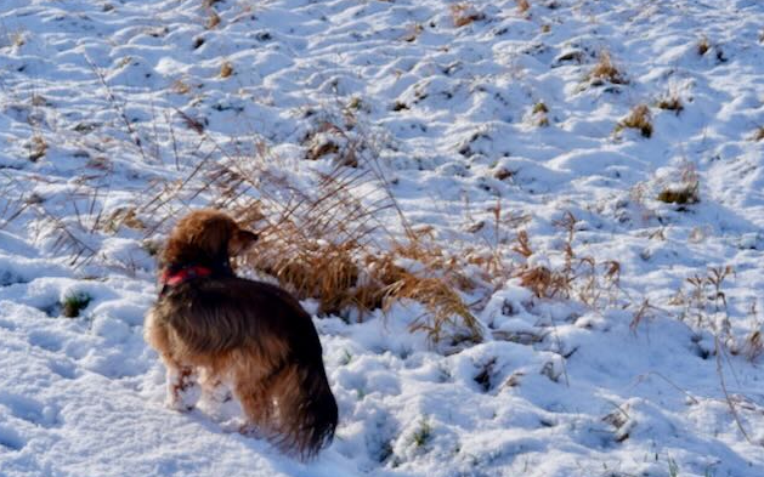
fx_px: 1145
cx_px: 377
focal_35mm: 55
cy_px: 226
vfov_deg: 23.5
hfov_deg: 36.9
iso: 200
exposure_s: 1/420
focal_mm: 35
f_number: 11
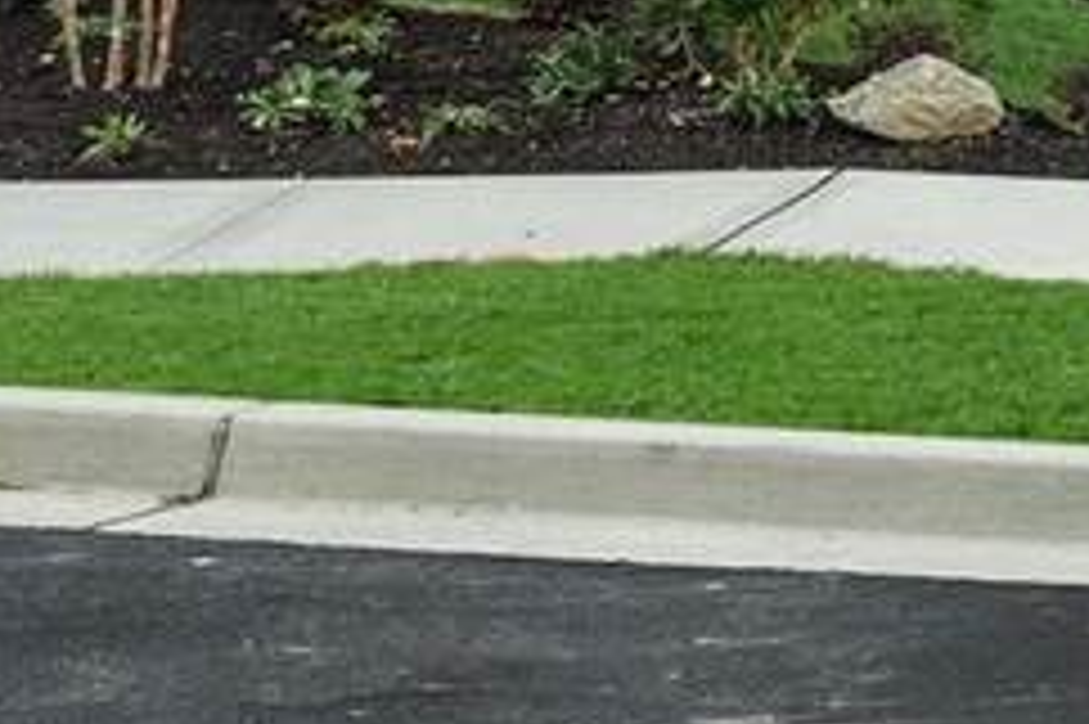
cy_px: -1108
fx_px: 2721
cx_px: 2362
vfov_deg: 11.8
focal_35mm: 90
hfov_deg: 15.9
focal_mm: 17
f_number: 8
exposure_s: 1/30
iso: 400
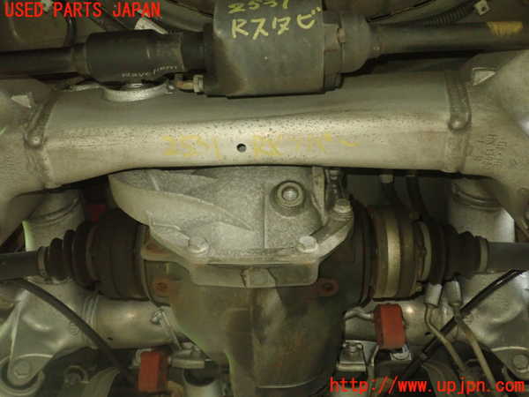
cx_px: 264
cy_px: 198
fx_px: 458
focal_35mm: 30
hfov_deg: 60.0
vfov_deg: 46.8
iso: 1000
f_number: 2.3
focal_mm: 5.5
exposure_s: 1/30
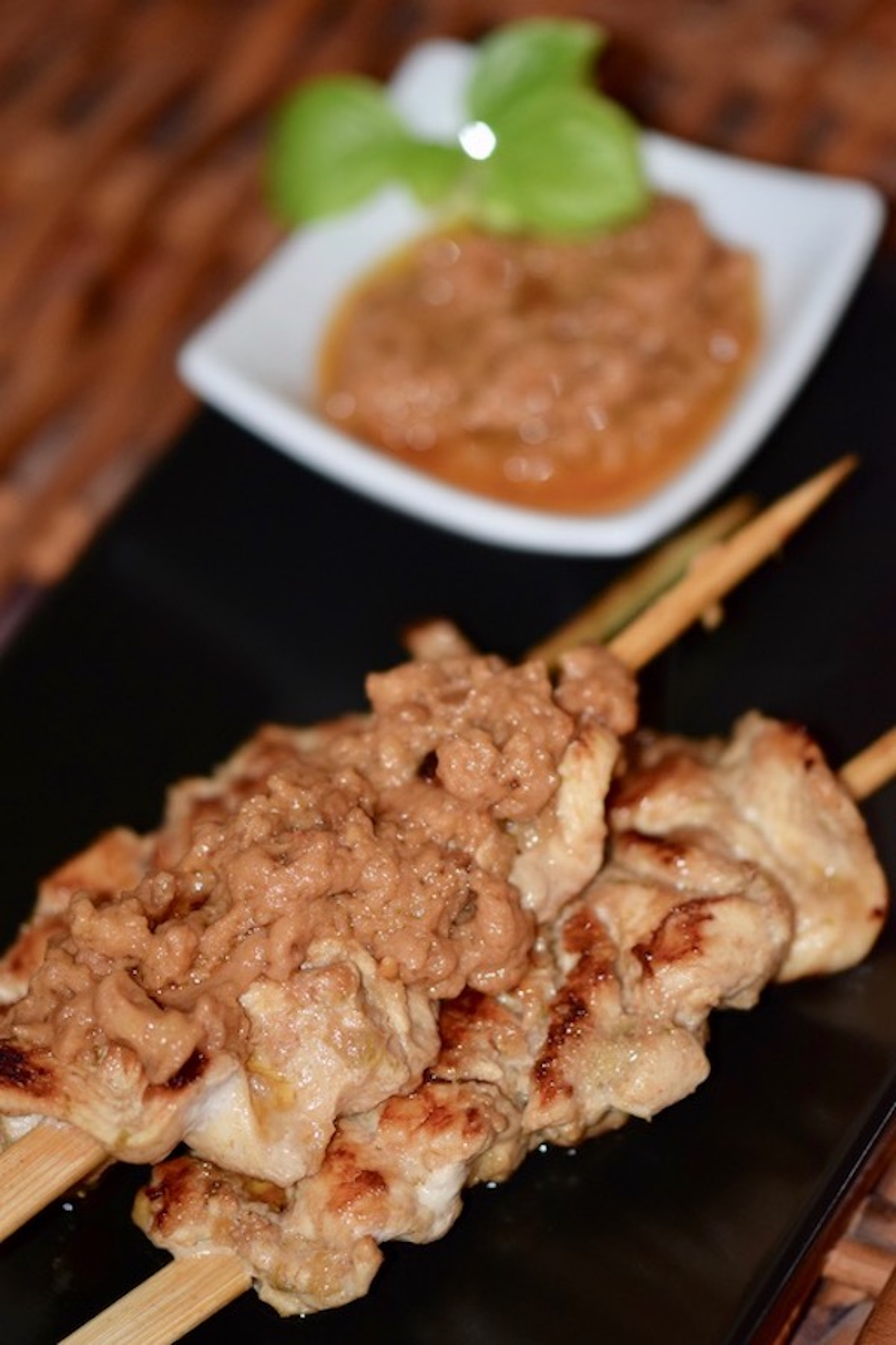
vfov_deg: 13.0
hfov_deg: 8.7
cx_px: 448
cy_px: 672
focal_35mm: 158
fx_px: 5880
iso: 1000
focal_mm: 105
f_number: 3.3
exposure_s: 1/60
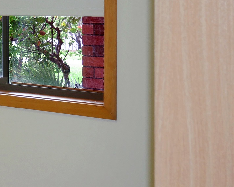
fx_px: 693
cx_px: -116
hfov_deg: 17.3
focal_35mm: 100
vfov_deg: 15.3
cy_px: 53
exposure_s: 1/60
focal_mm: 16
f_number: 3.6
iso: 200
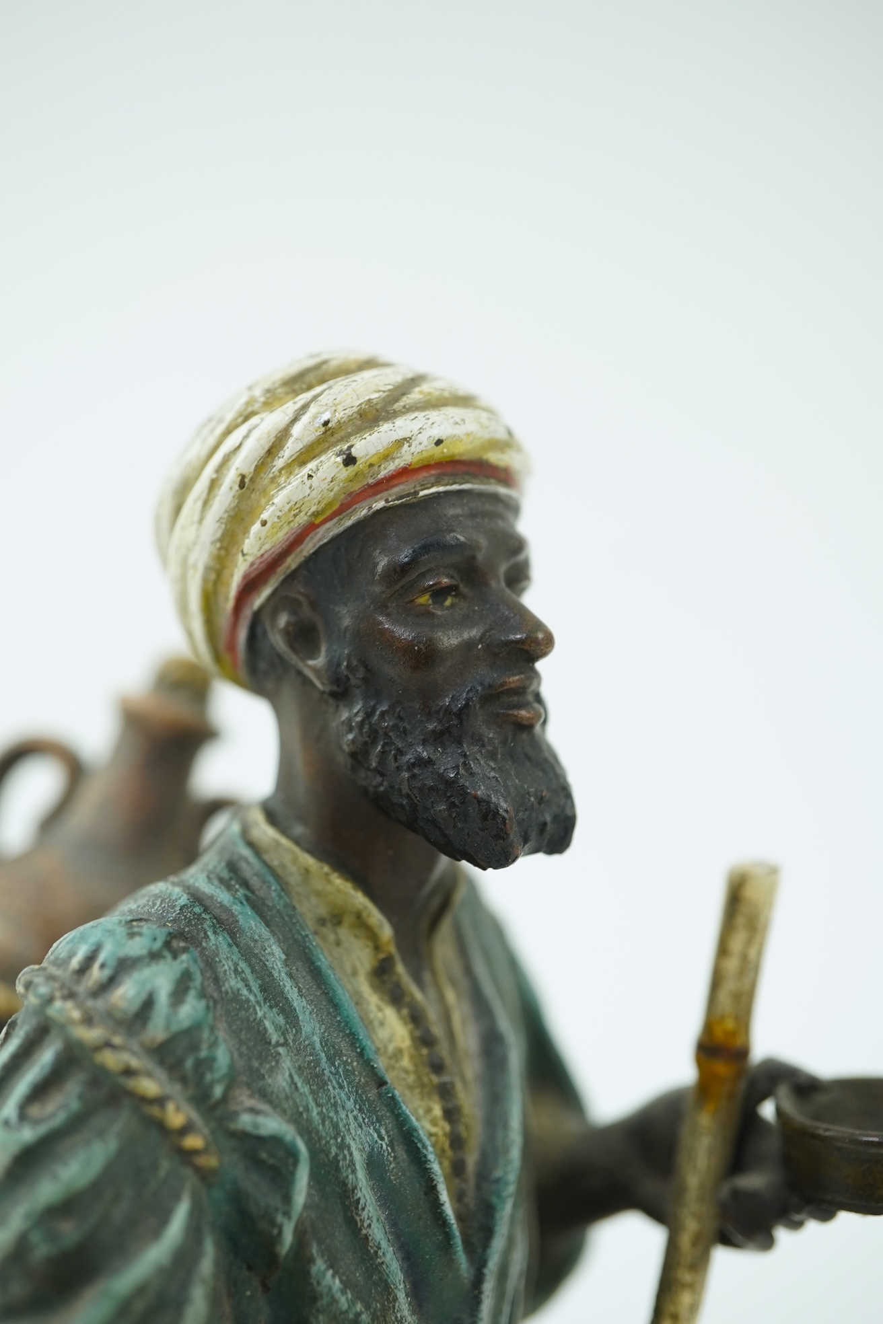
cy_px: 662
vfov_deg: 43.6
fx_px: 1655
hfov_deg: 29.9
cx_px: 442
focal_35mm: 45
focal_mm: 30
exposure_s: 1/50
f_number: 8
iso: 500
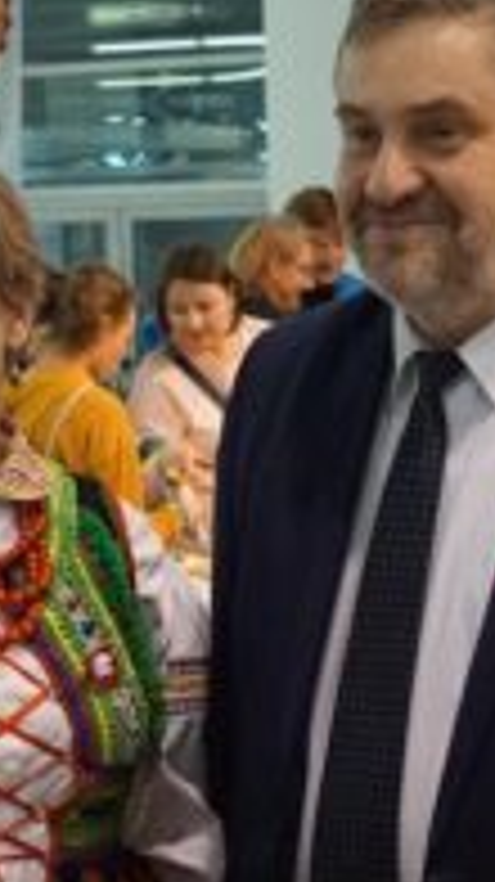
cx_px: 378
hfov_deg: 12.5
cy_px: 632
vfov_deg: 22.1
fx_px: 2244
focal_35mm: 96
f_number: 4
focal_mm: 24
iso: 3200
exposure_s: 1/160
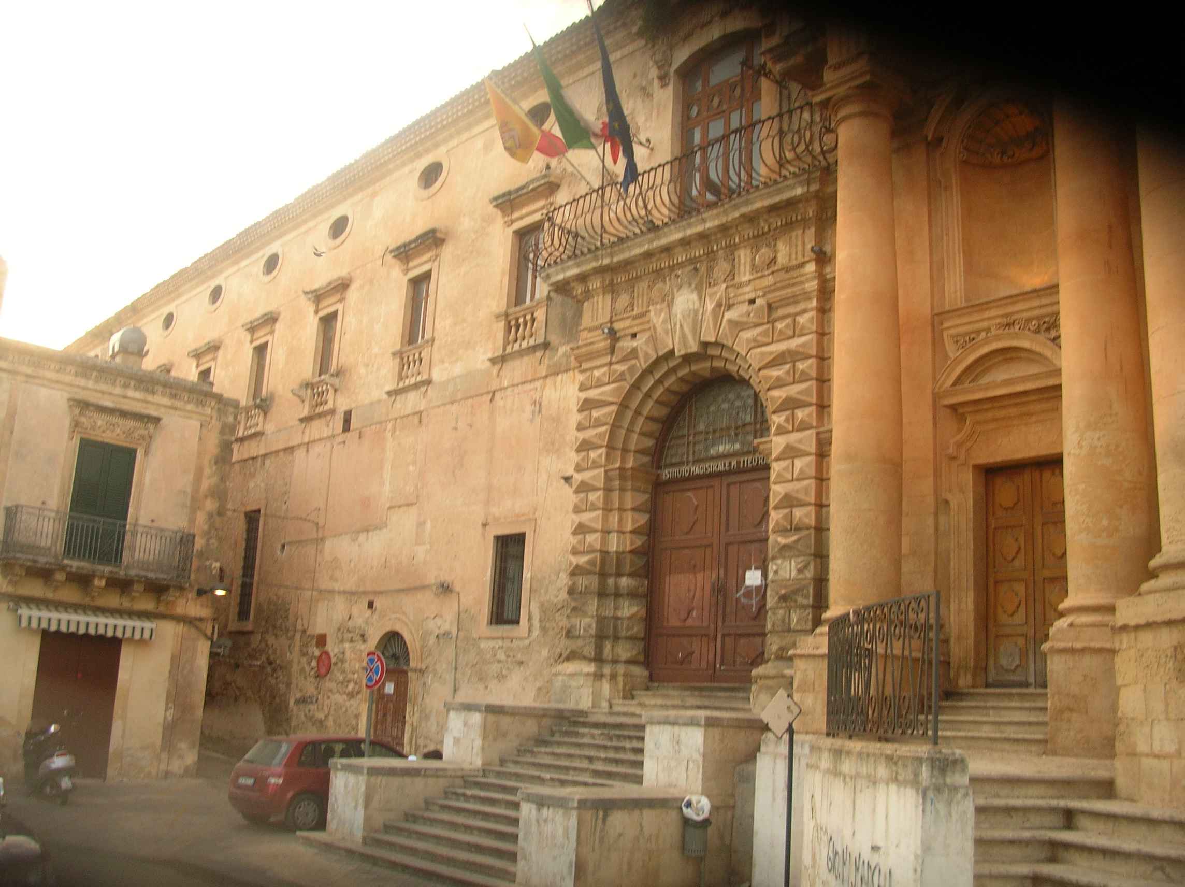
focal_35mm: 35
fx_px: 1197
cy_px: 444
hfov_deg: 52.7
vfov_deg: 40.6
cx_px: 592
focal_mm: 5.8
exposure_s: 1/41.7
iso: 50
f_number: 2.8
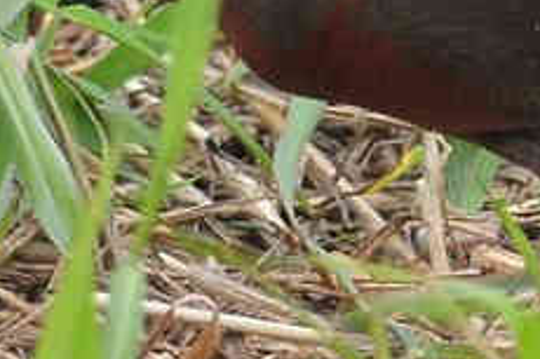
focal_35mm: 2055
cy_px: 54
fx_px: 30802
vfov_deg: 0.7
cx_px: 371
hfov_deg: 1.0
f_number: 6.3
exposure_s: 1/800
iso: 640
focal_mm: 420
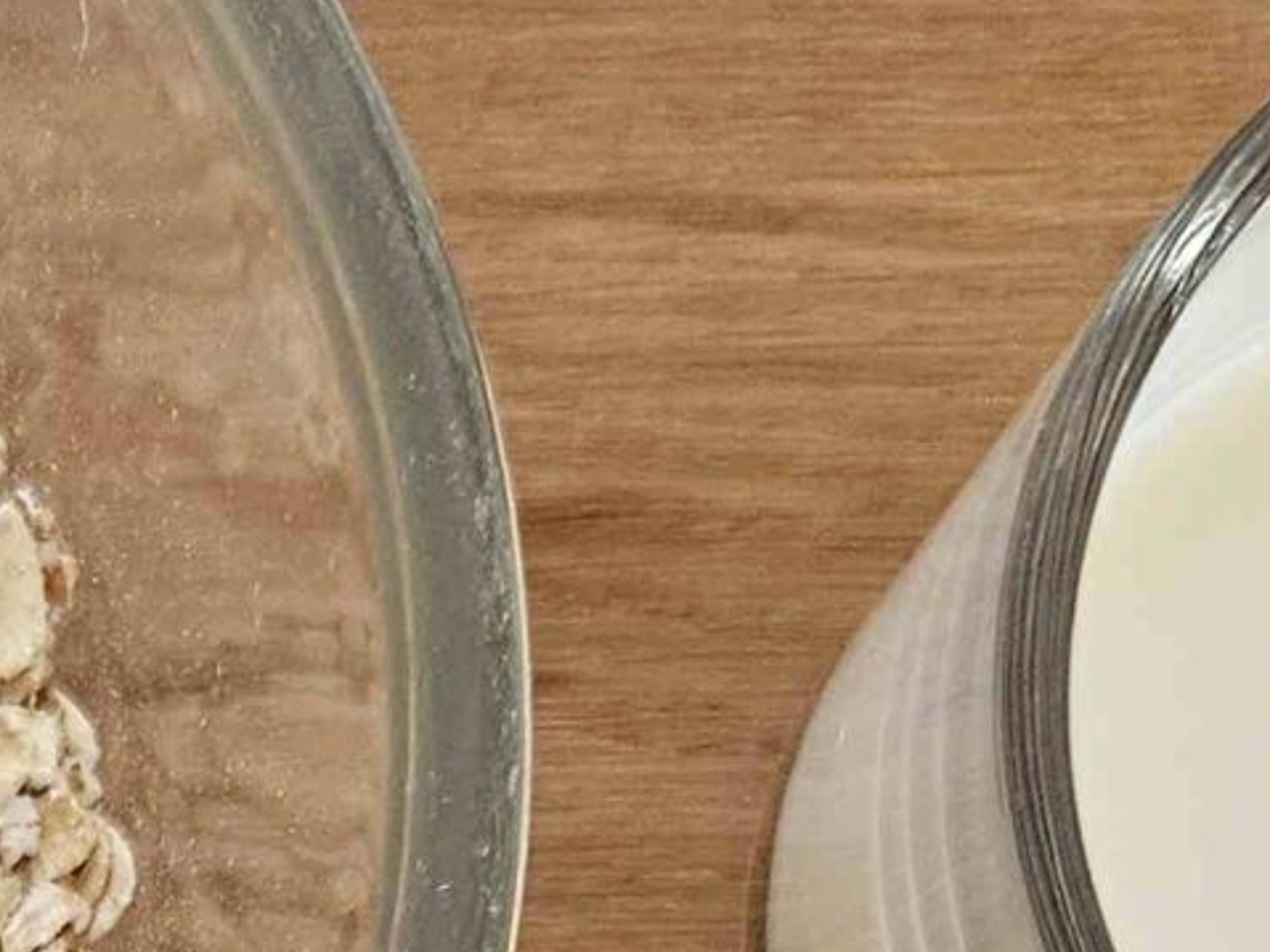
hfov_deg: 15.5
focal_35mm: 123
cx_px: -183
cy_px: 1726
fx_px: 4512
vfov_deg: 11.2
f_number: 1.8
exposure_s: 1/100
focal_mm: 5.4
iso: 500
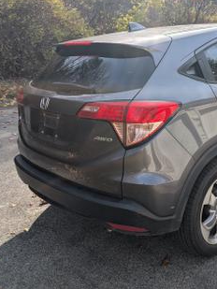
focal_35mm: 39
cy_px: 123
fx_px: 326
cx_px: 168
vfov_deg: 47.7
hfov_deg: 35.8
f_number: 1.68
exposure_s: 1/5291
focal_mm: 6.9
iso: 21
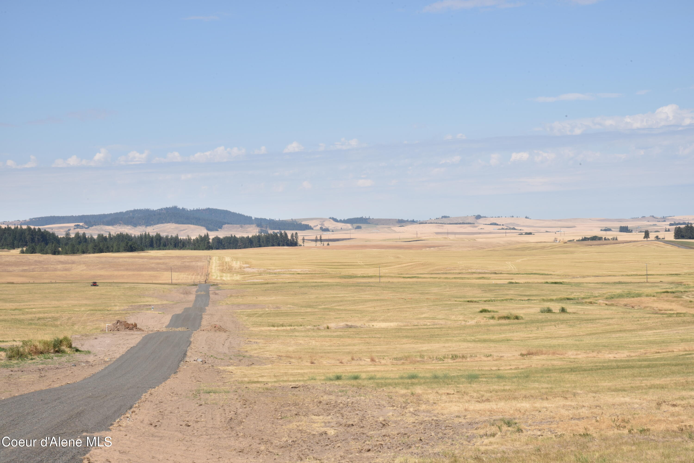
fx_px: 1273
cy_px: 232
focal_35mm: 66
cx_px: 347
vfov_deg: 20.6
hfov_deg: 30.5
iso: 200
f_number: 22
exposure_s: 1/80
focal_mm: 66
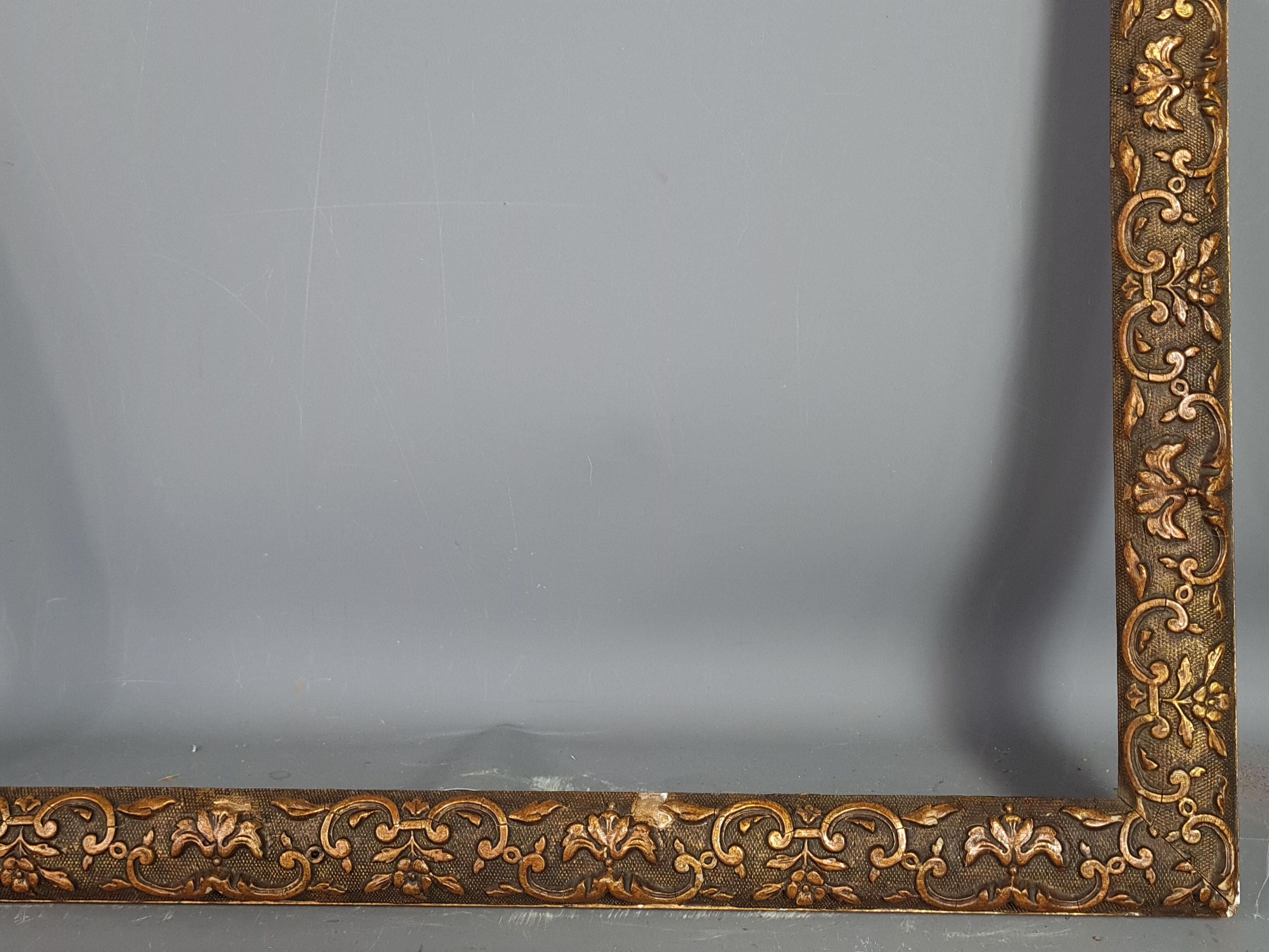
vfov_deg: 53.1
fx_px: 953
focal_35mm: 26
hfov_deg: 67.3
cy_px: 476
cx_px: 634
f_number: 1.8
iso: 100
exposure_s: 1/50
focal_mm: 5.4
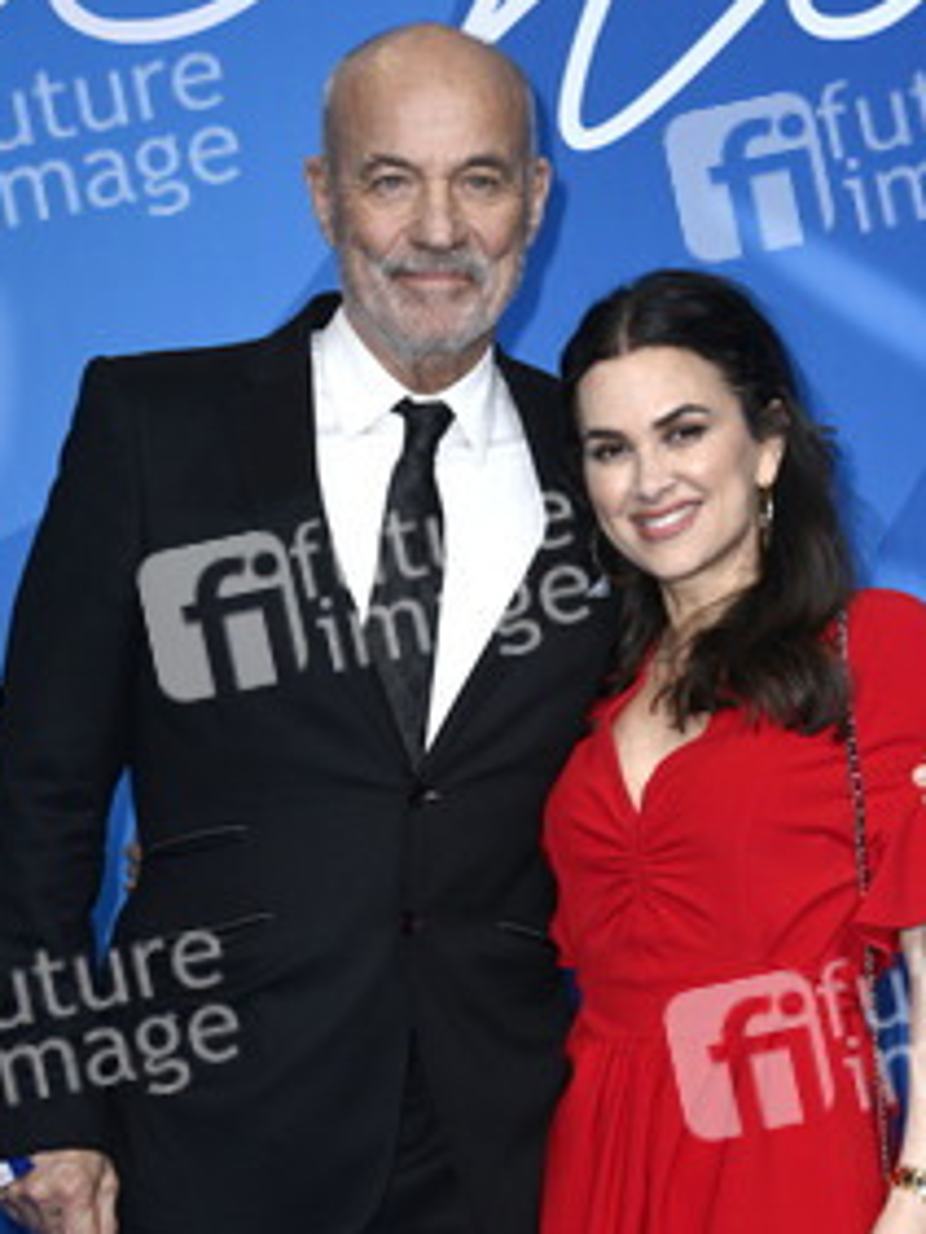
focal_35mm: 134
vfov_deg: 14.7
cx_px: 492
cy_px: 817
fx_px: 4776
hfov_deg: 11.1
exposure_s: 1/250
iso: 640
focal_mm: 98
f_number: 5.6
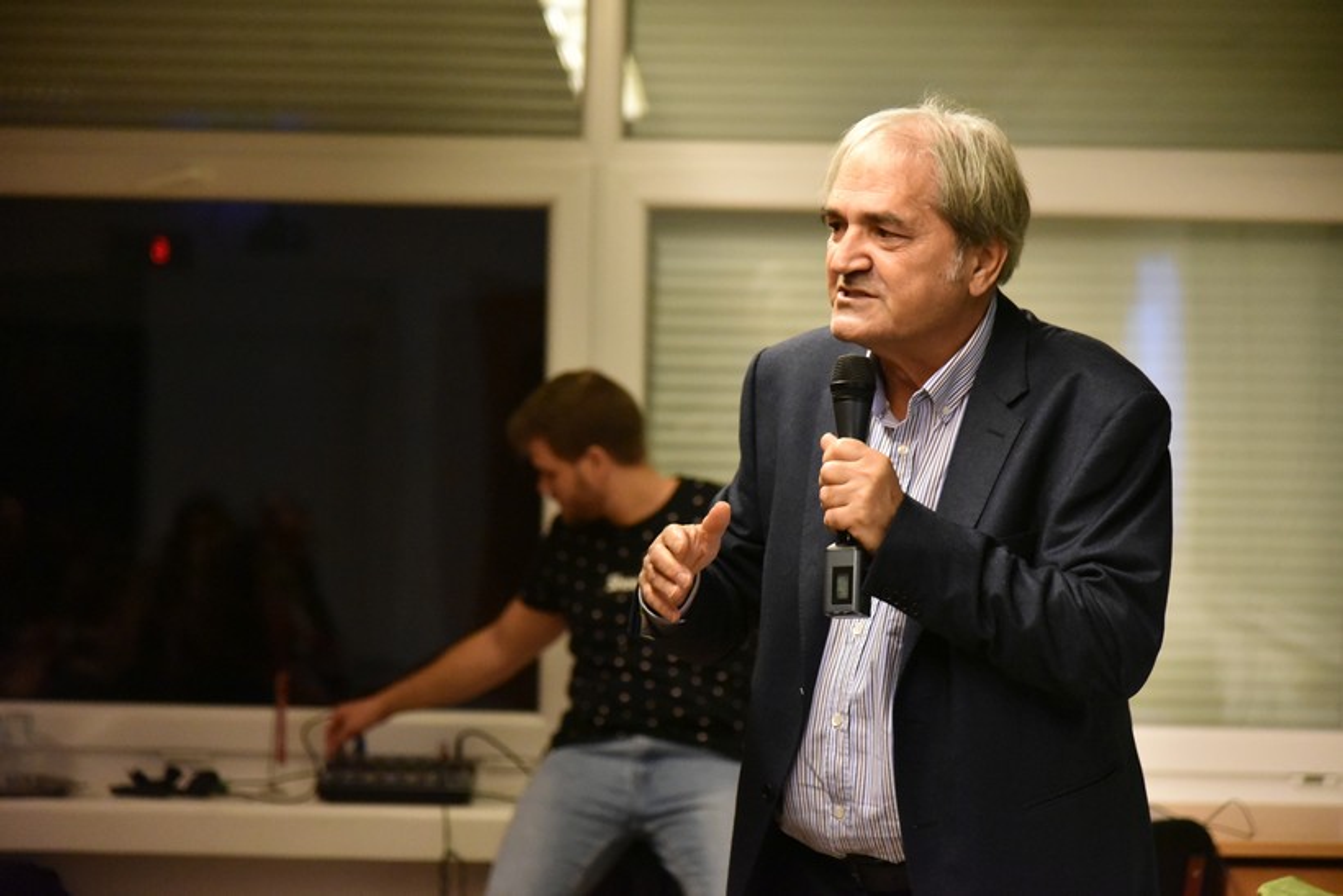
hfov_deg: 20.4
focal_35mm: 100
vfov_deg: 13.7
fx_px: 3731
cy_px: 448
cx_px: 672
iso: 10000
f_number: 4
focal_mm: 100
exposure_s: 1/1250
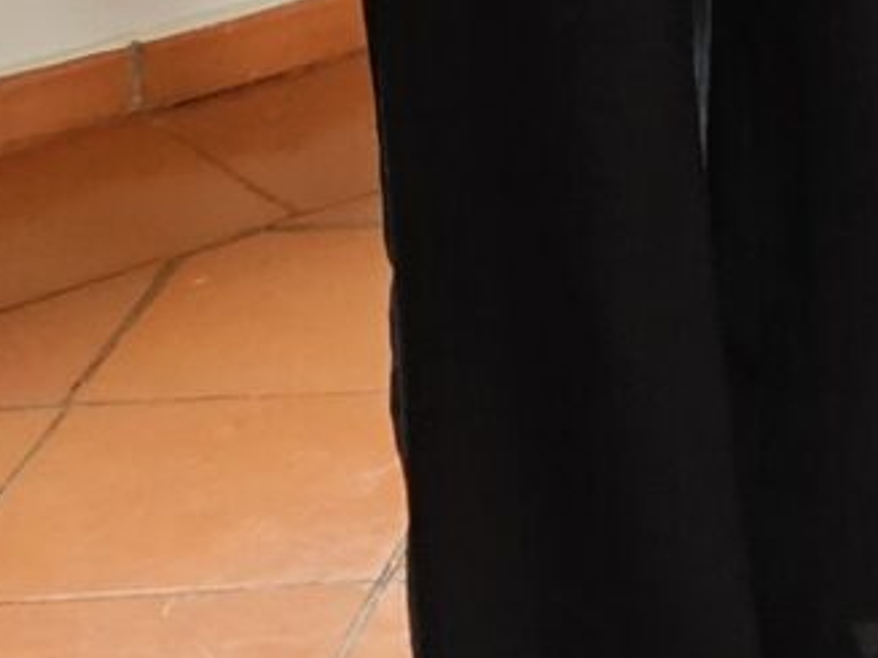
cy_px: -1074
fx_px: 4564
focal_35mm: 180
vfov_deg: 7.5
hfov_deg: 9.6
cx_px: 2172
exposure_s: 1/100
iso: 200
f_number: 1.8
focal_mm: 5.4
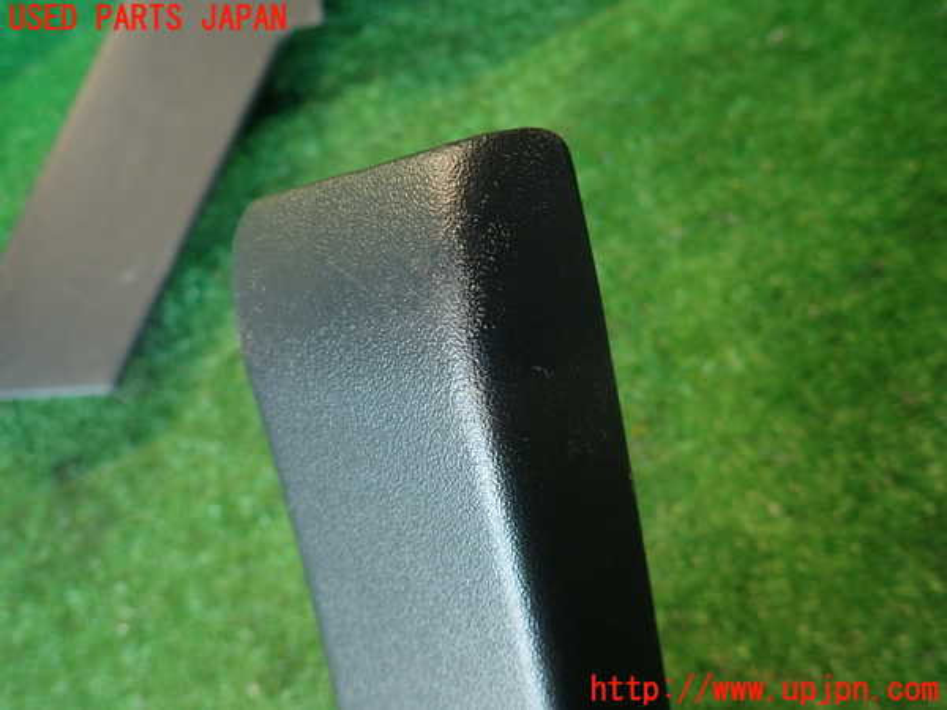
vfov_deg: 54.9
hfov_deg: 69.4
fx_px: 684
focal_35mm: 25
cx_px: 474
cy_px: 355
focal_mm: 4.5
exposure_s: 1/30
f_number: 2
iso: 200
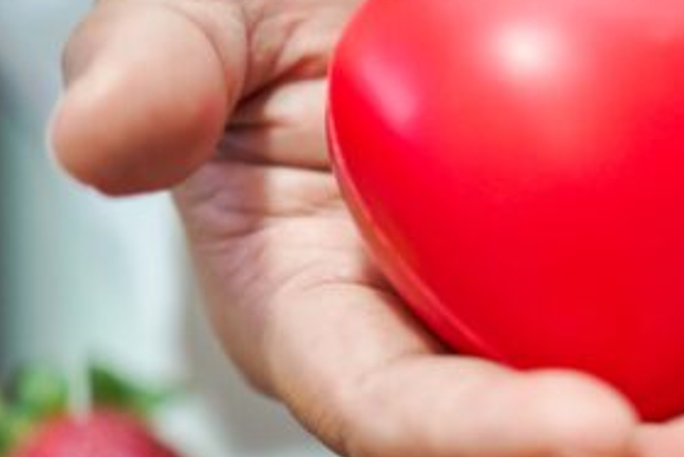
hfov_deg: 11.0
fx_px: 3479
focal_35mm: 183
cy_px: 602
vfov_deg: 7.4
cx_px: 850
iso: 640
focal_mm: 50
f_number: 1.4
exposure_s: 1/60
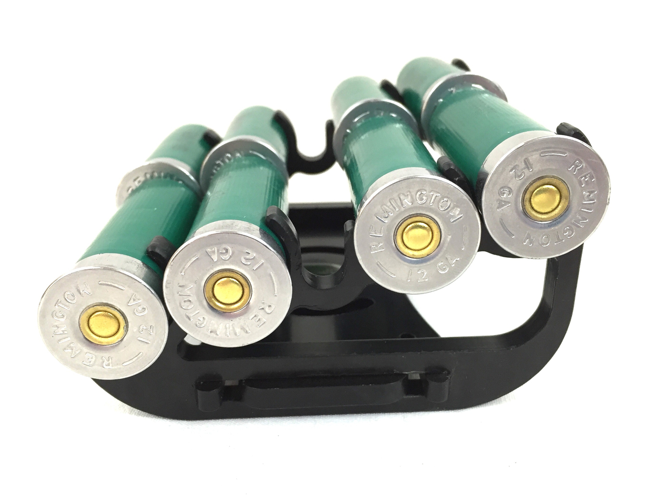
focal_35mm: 34
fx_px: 649
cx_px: 335
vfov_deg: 41.8
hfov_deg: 54.0
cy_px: 248
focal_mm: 4.15
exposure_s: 1/30
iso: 64
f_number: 2.2
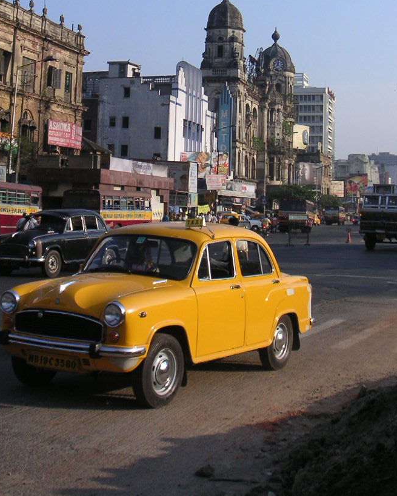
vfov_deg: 31.9
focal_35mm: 58
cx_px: 185
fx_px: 852
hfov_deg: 26.2
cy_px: 122
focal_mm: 6
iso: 50
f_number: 2.8
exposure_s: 1/750
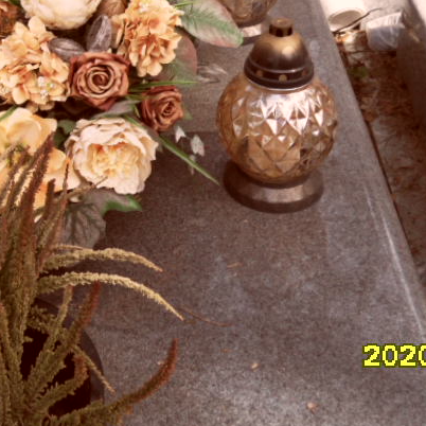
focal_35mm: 54
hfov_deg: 30.2
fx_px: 752
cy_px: 33
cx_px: 40
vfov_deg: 30.1
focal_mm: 3.9
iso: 80
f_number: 3.2
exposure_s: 1/250
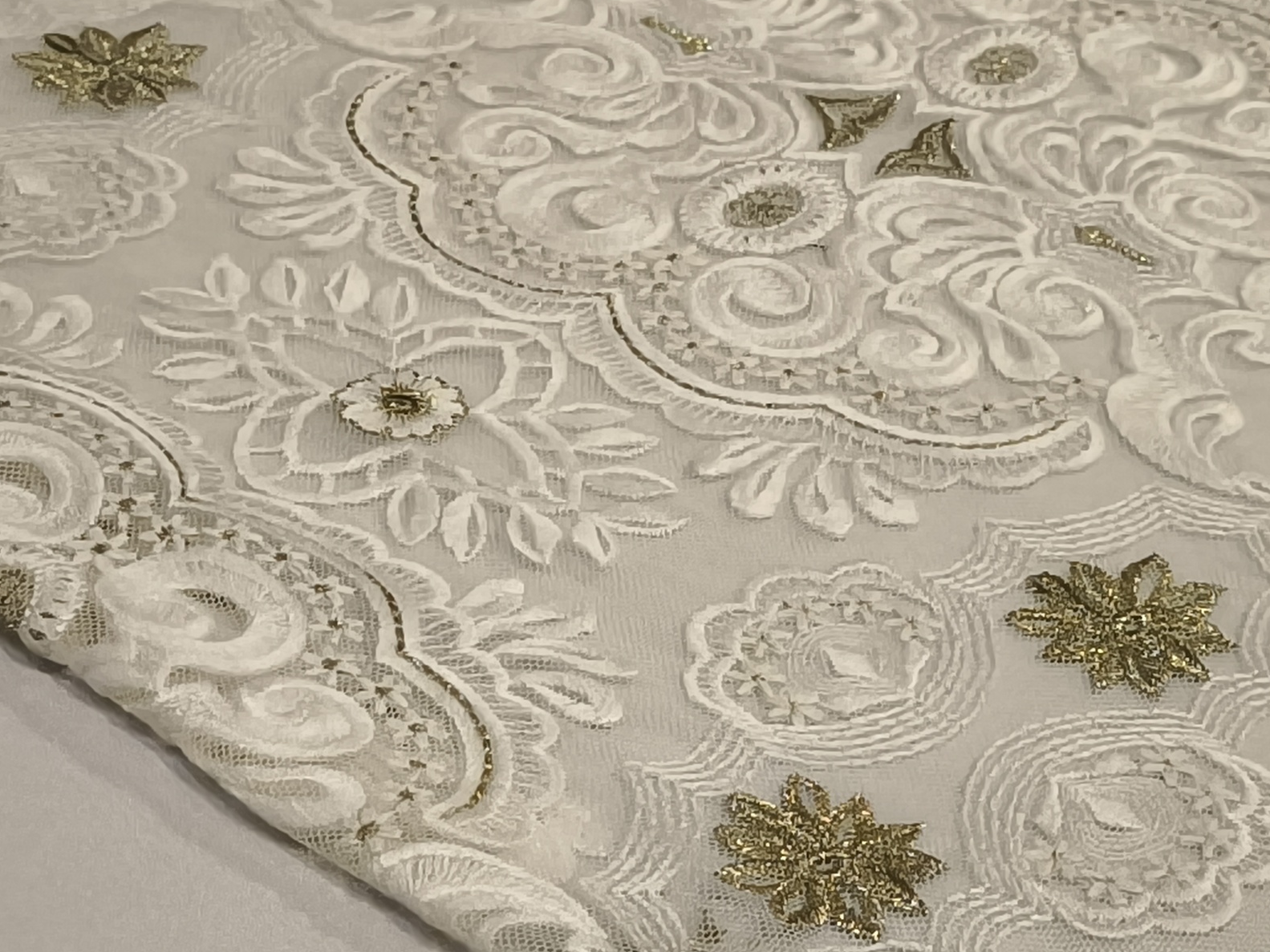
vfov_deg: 15.9
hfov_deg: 21.1
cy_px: 479
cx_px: 636
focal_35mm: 93
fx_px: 3412
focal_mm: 6.57
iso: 2500
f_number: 1.6
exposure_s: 1/3200
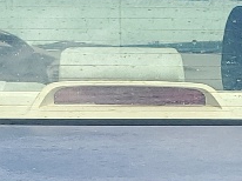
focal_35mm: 202
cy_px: 430
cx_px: 167
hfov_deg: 9.8
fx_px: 1411
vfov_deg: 6.9
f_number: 1.5
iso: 50
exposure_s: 1/2500
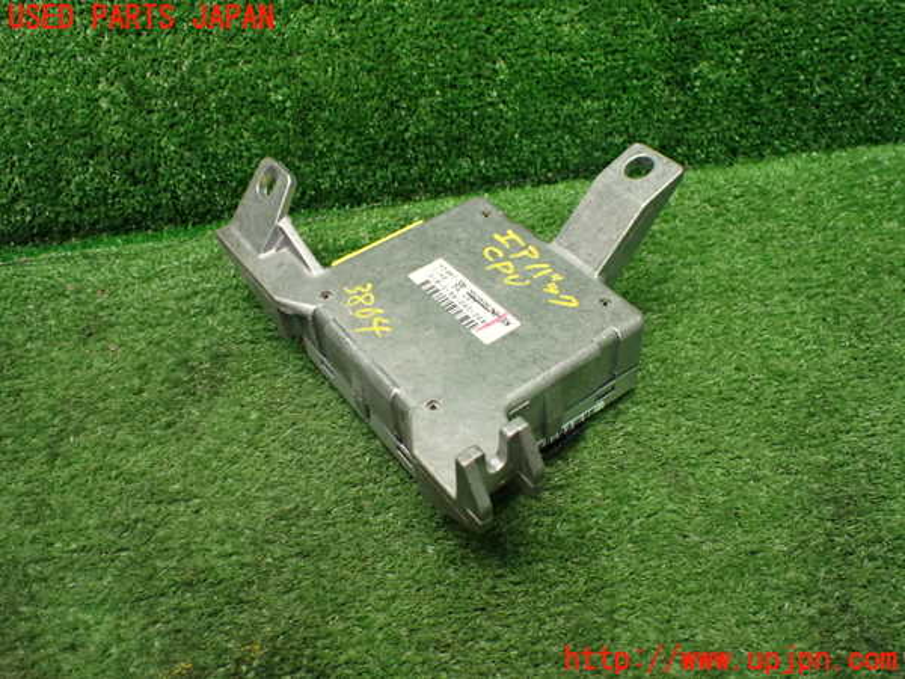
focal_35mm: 30
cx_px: 452
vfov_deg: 46.8
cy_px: 340
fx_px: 784
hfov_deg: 60.0
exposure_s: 1/125
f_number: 2.3
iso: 800
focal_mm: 5.4
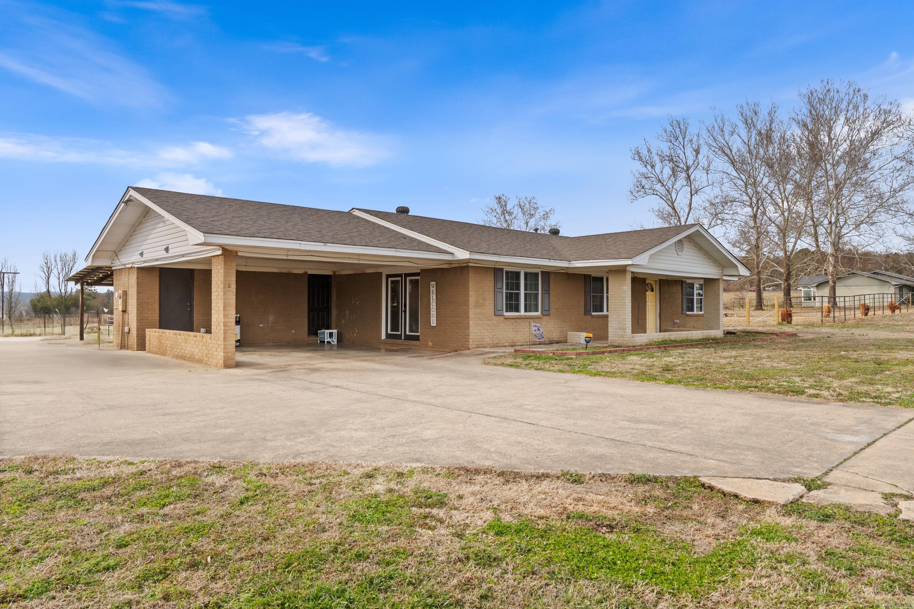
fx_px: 583
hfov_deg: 76.2
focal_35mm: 23
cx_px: 457
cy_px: 304
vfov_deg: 55.2
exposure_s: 1/100
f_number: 9
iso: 200
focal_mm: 15.3
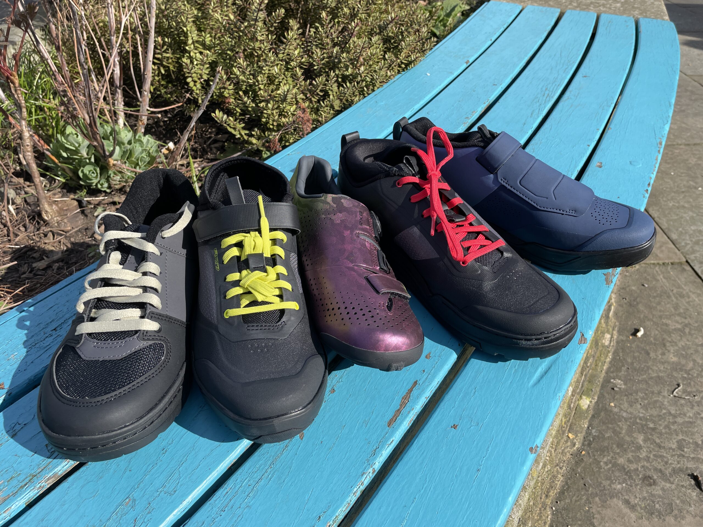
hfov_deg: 67.3
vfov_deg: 53.1
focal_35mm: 26
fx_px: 528
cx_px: 352
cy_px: 264
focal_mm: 4.2
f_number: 1.6
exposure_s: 1/2053
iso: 32
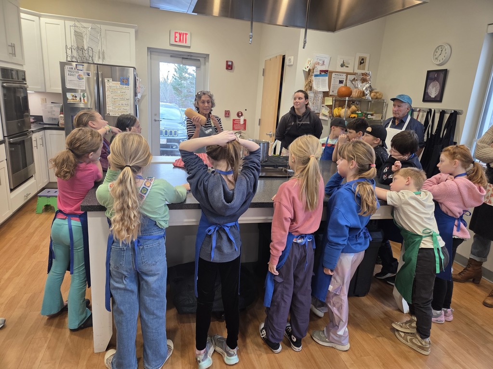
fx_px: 328
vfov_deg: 58.9
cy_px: 184
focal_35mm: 23
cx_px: 246
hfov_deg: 73.9
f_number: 1.8
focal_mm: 5.4
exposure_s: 1/120
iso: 125
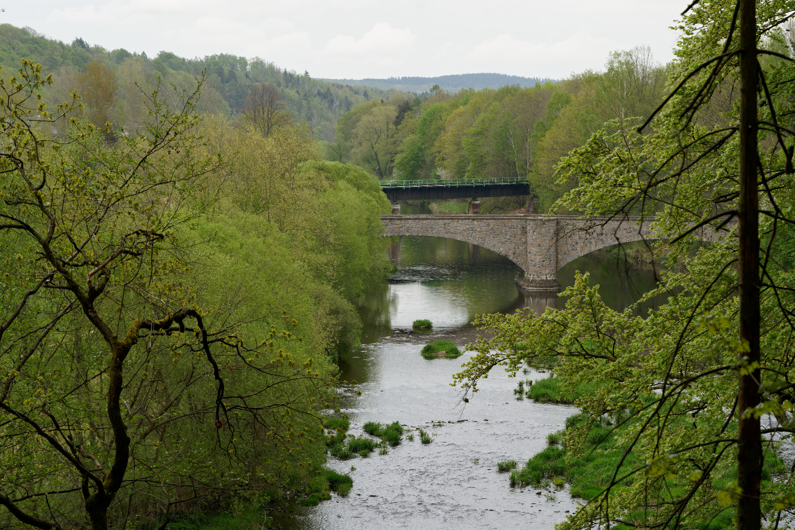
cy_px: 265
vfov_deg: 15.2
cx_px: 398
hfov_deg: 22.6
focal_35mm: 90
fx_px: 1987
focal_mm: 90
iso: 1250
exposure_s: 1/800
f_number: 8
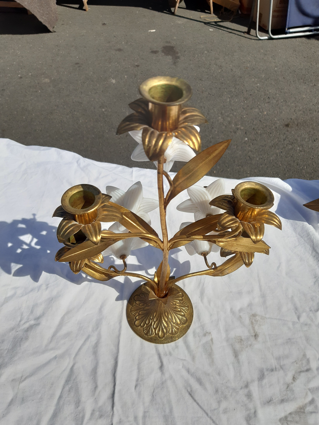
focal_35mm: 26
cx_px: 160
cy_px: 212
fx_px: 319
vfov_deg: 67.3
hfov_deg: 53.1
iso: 40
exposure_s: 1/6410
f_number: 1.7
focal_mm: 3.92
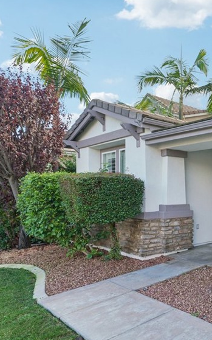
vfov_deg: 66.2
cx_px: 276
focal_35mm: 28
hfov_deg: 32.9
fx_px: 259
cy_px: 195
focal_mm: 15
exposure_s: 1/50
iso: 100
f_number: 8
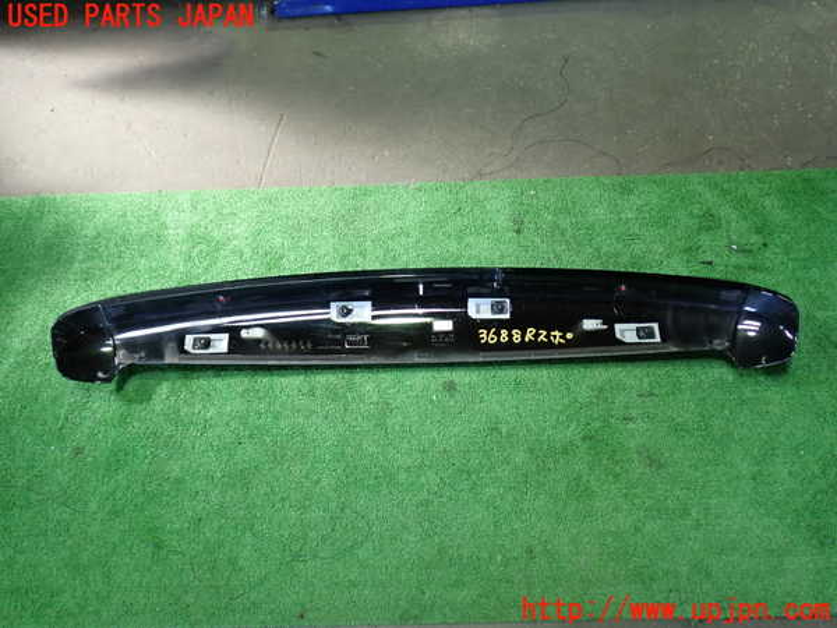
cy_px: 314
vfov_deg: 46.8
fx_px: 725
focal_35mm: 30
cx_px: 418
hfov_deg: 60.0
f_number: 2.3
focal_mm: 5.4
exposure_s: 1/30
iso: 200
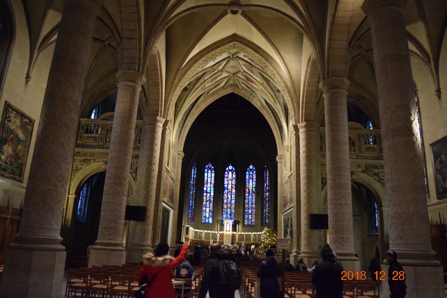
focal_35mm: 27
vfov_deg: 47.9
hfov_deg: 67.4
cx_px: 224
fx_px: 335
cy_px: 149
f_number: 3.5
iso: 6400
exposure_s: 1/60
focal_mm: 18
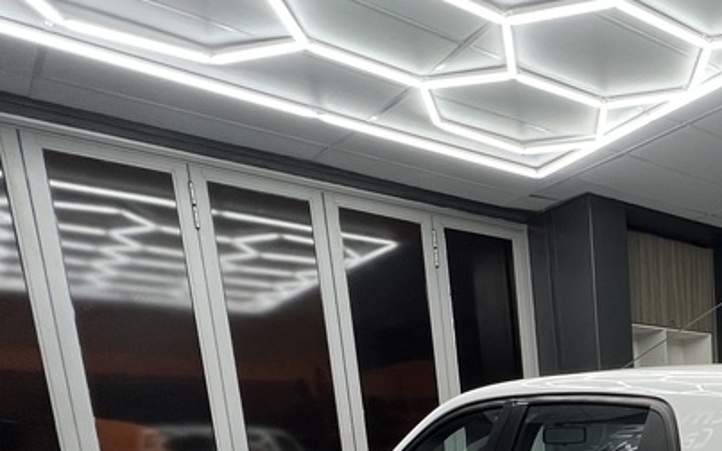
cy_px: 574
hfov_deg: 41.8
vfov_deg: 29.7
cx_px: 821
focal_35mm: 35
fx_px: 689
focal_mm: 1.57
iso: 100
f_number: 1.8
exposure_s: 1/100
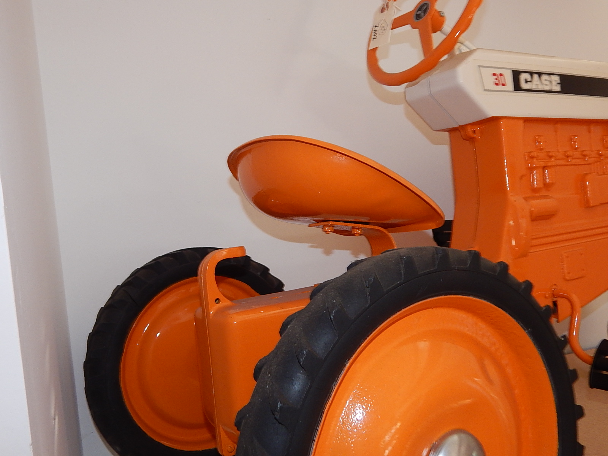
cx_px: 304
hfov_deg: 58.4
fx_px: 544
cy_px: 228
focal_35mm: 31
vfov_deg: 45.4
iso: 200
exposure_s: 1/30
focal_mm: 5.6
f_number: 3.2
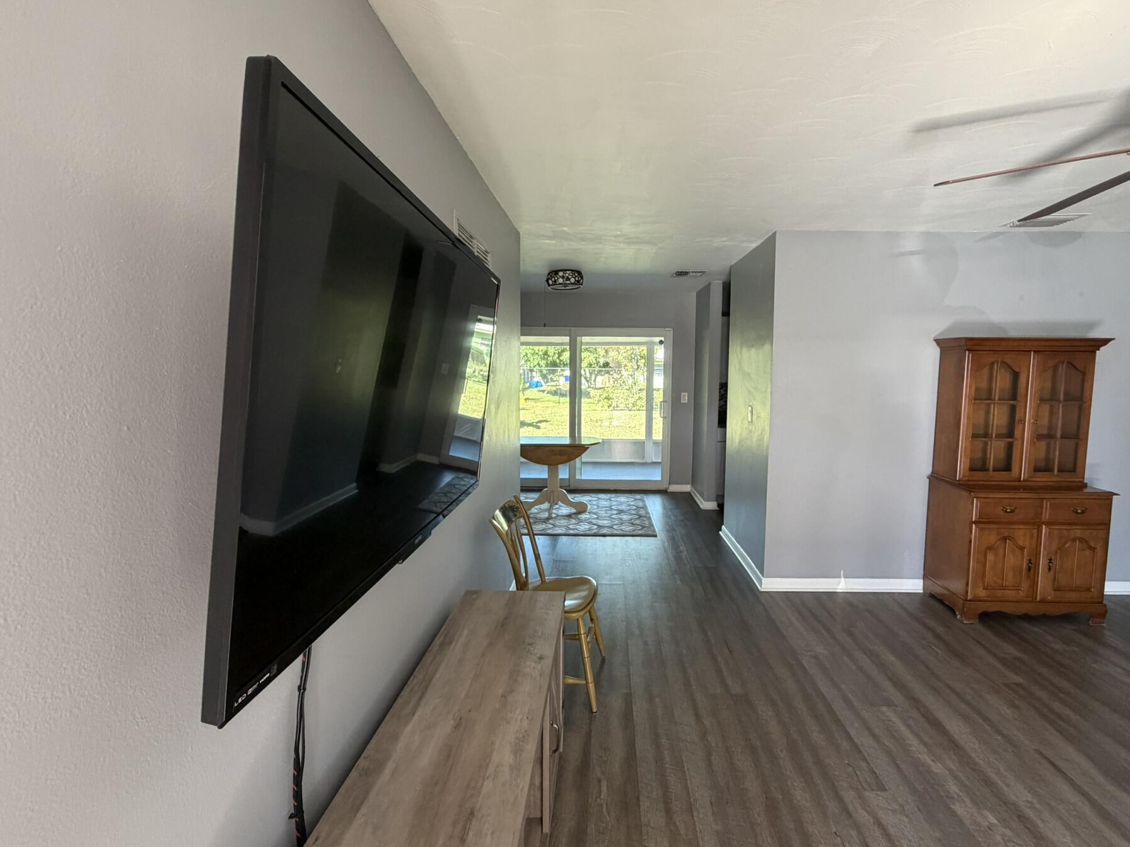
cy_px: 413
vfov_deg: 78.1
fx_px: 522
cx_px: 605
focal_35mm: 16
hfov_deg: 94.3
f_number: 2.2
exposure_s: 1/121
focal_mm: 2.22
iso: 320
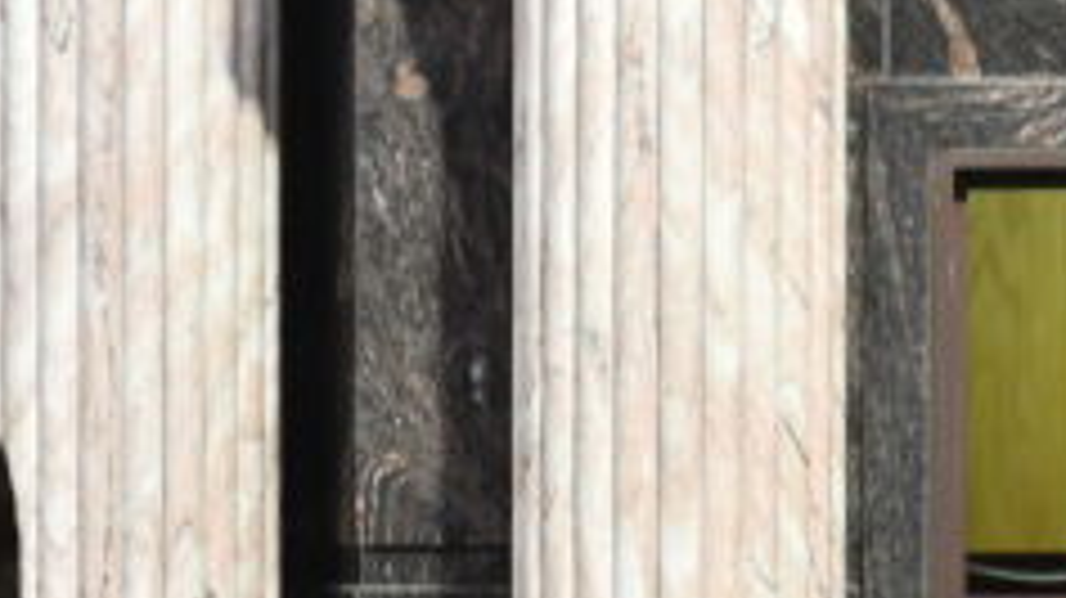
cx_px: -1174
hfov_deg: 3.3
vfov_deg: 1.8
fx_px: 18532
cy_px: 982
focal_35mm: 656
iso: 1000
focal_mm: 145
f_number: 5.6
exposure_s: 1/100
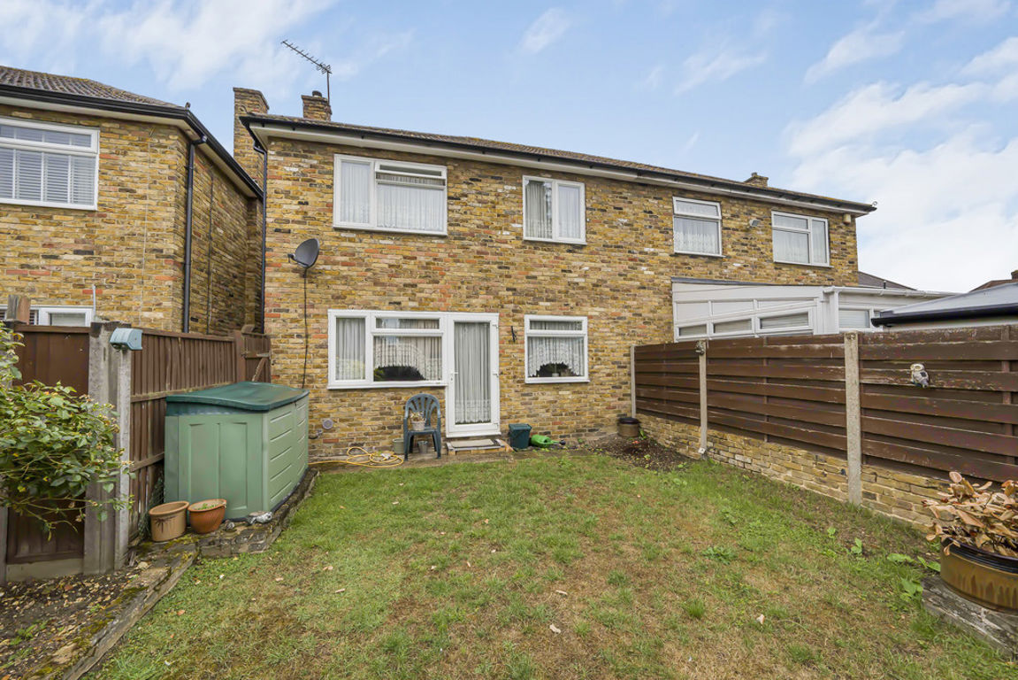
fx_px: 339
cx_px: 509
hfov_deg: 112.6
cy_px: 340
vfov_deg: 90.0
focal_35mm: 12
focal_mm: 12
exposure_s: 1/320
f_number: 9
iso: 320
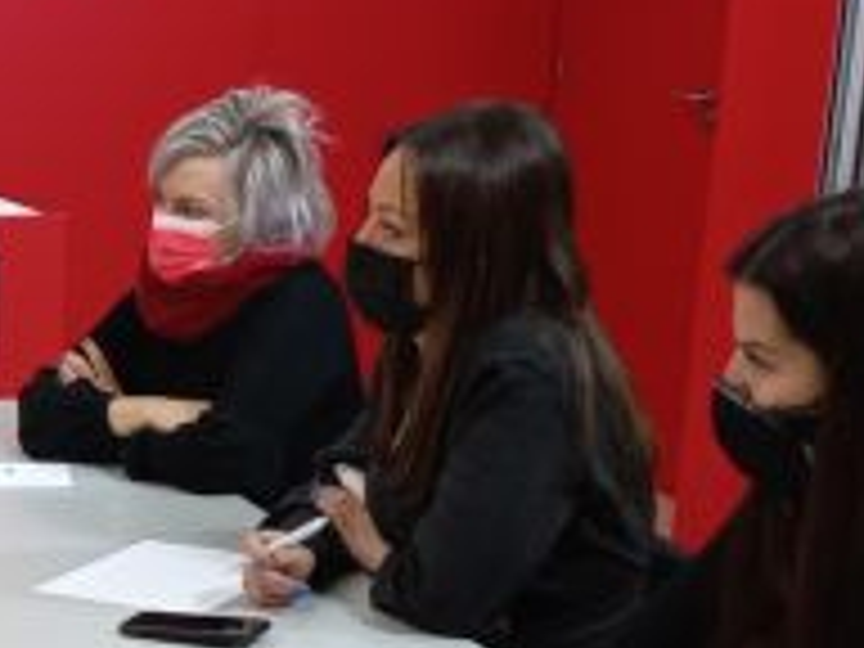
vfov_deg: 13.9
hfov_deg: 17.9
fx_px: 2596
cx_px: -194
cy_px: 716
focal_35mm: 104
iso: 50
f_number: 1.8
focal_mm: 4.6
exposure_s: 1/50
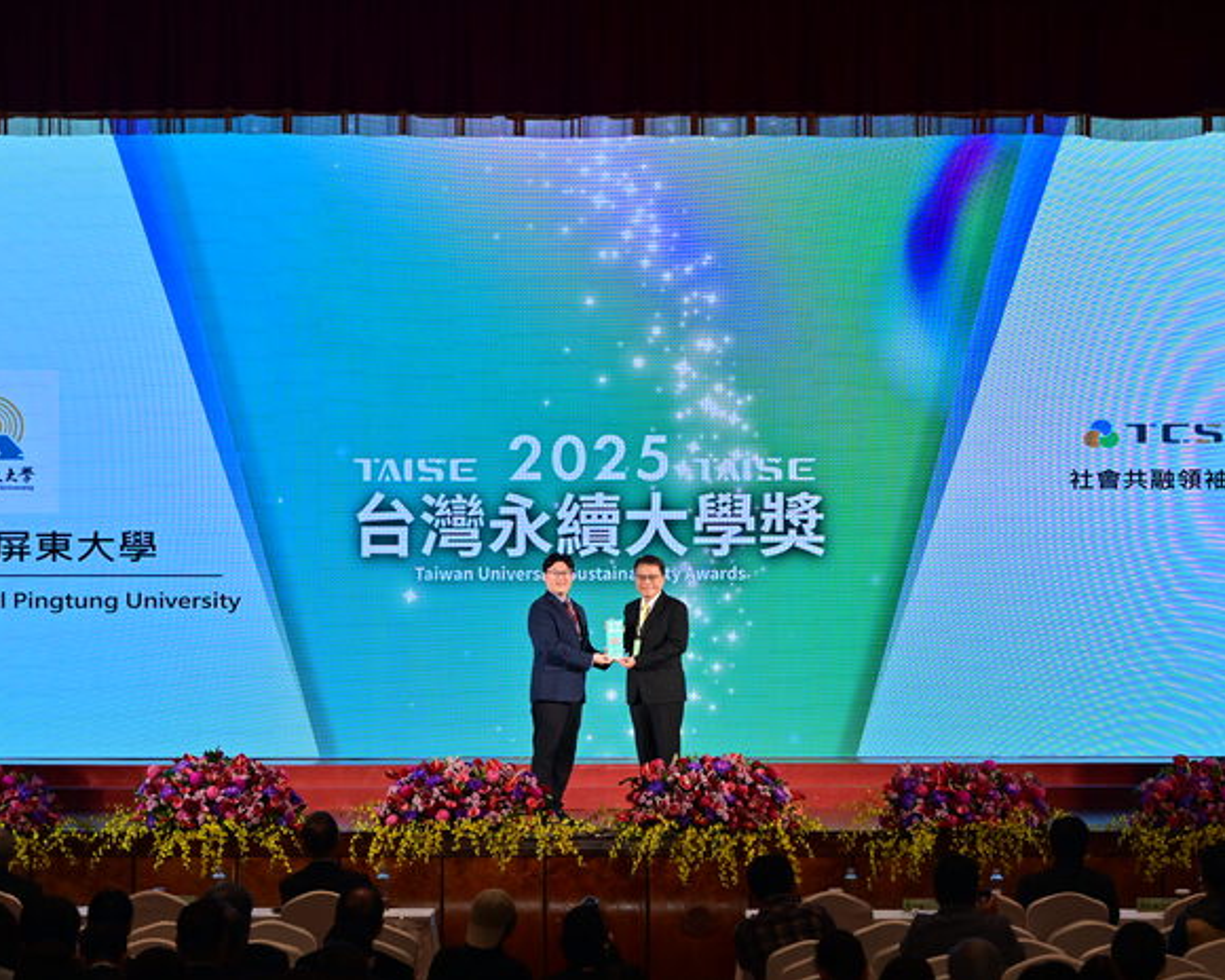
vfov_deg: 11.4
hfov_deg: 14.2
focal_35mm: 136
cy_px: 489
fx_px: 4931
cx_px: 596
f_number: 7.1
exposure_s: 1/160
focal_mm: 120
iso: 800
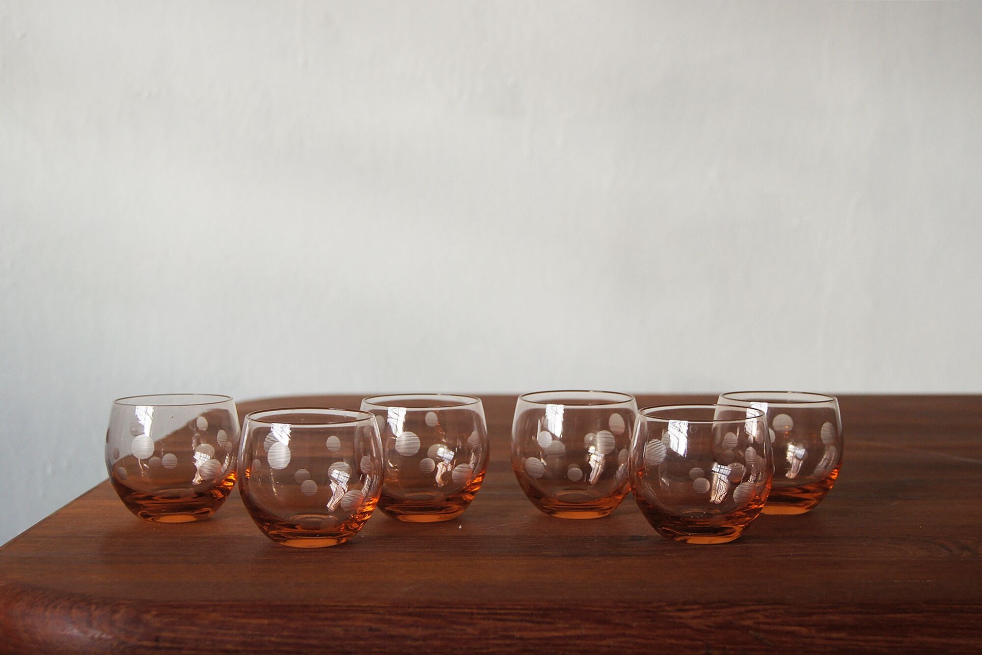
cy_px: 328
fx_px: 1432
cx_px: 491
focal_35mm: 52
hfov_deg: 37.9
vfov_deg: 25.7
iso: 400
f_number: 5.6
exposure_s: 1/160
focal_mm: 35
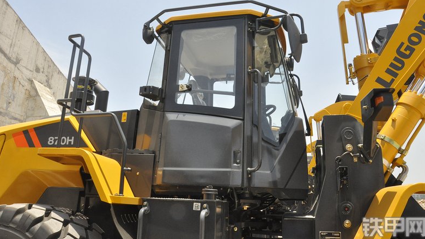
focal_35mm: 29
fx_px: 327
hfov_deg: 66.1
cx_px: 215
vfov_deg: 40.0
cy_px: 96
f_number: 11
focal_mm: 18
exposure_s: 1/500
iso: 1250
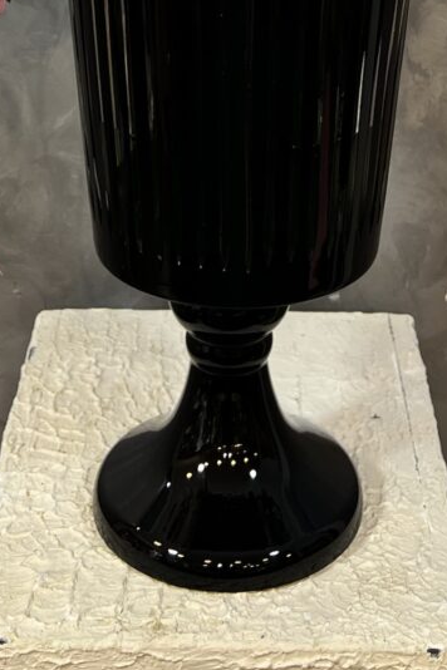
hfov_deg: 16.9
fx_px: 1509
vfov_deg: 21.8
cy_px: -271
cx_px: 242
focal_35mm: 81
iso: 32
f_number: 1.5
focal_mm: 5.7
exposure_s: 1/110
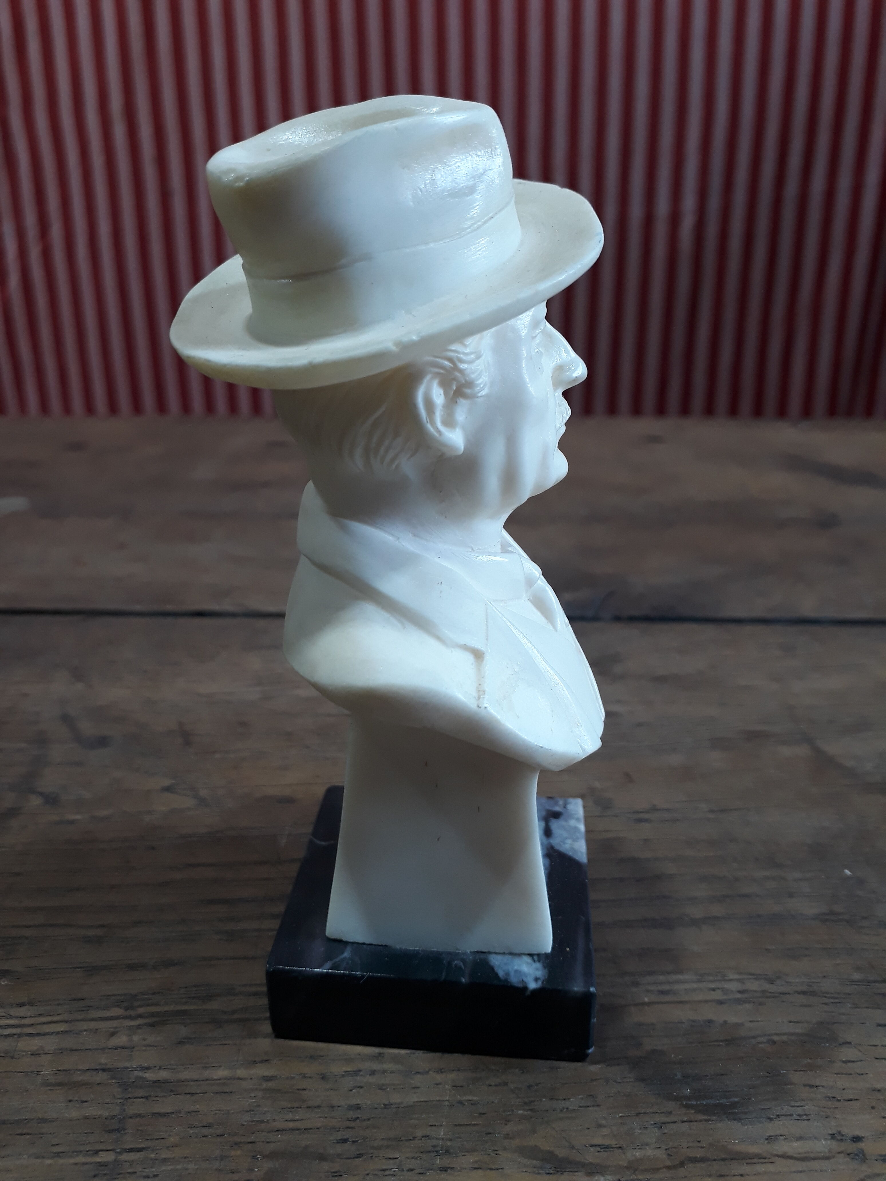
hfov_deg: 51.4
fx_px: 921
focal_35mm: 27
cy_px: 590
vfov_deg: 65.3
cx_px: 443
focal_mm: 3.6
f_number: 1.9
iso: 80
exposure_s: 1/33
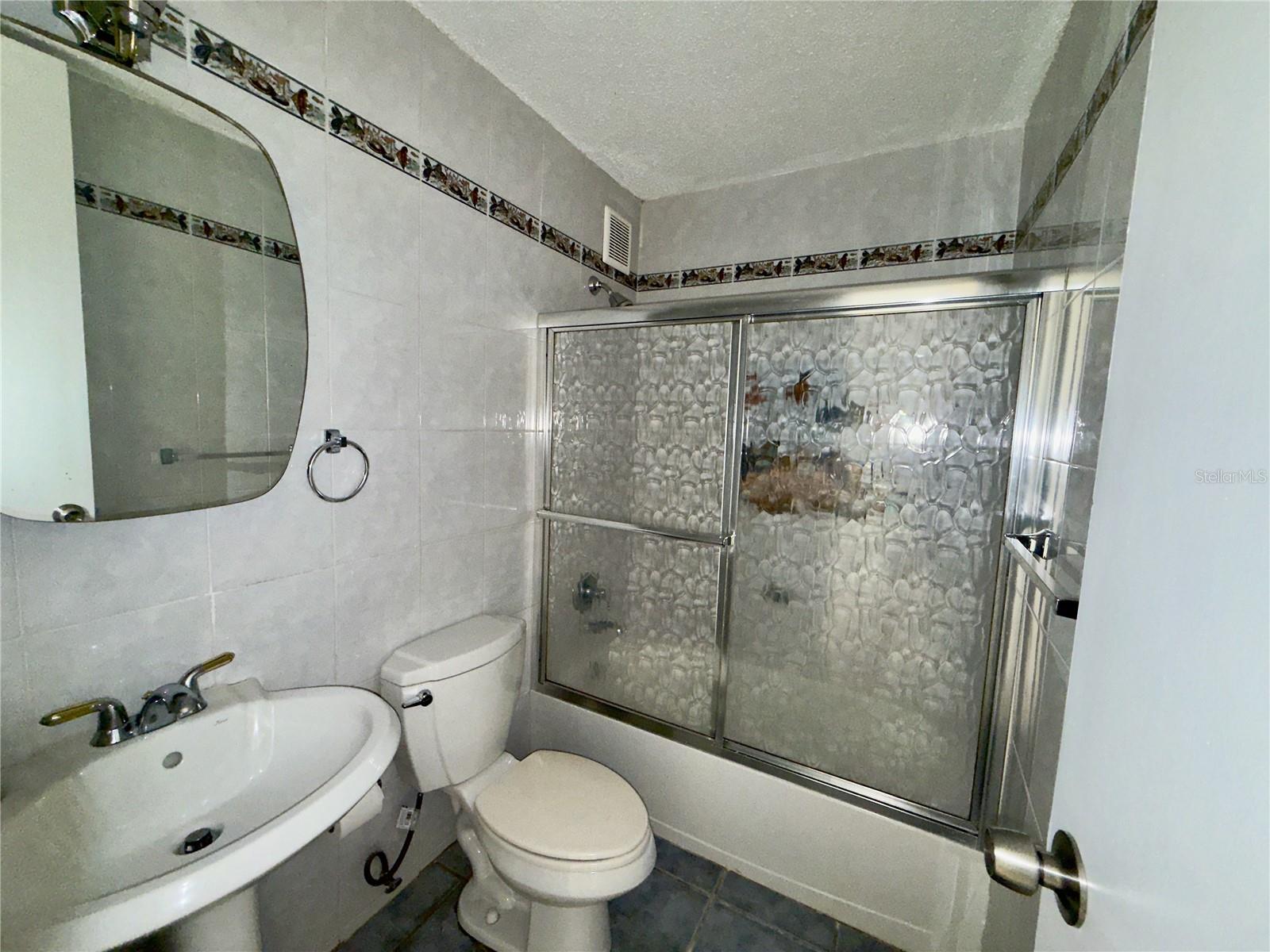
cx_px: 635
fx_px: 514
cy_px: 476
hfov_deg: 102.1
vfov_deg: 85.7
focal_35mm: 14
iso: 160
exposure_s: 1/60
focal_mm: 2.22
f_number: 2.2
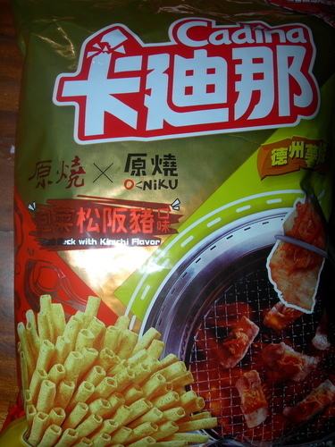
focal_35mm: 38
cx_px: 168
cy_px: 224
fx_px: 490
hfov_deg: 37.7
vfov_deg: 49.0
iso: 50
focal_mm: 7.8
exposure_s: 1/60.1
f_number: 4.8
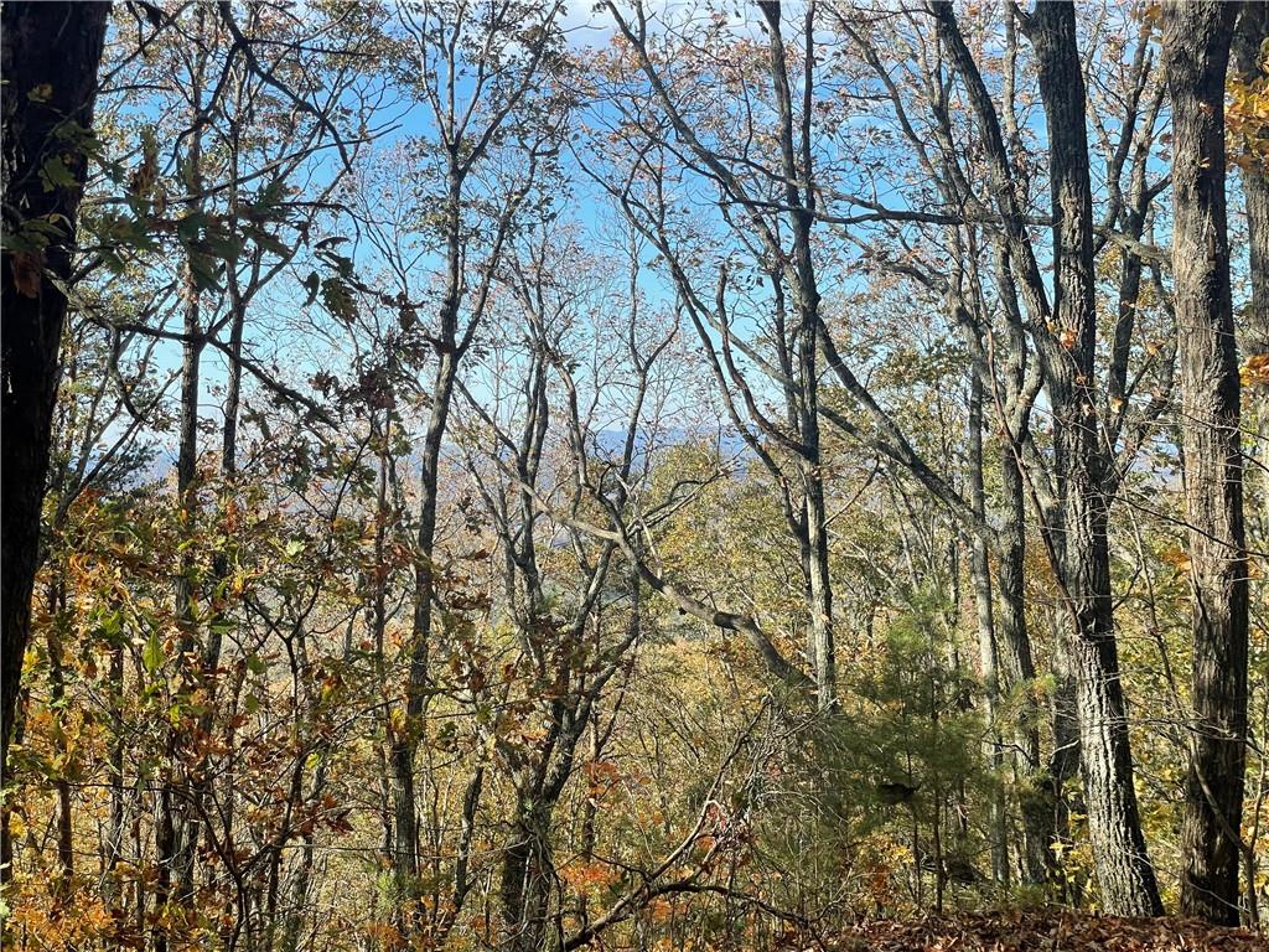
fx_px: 1906
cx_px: 634
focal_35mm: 52
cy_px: 476
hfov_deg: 36.8
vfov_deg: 28.0
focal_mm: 6
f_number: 2
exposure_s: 1/631
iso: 25
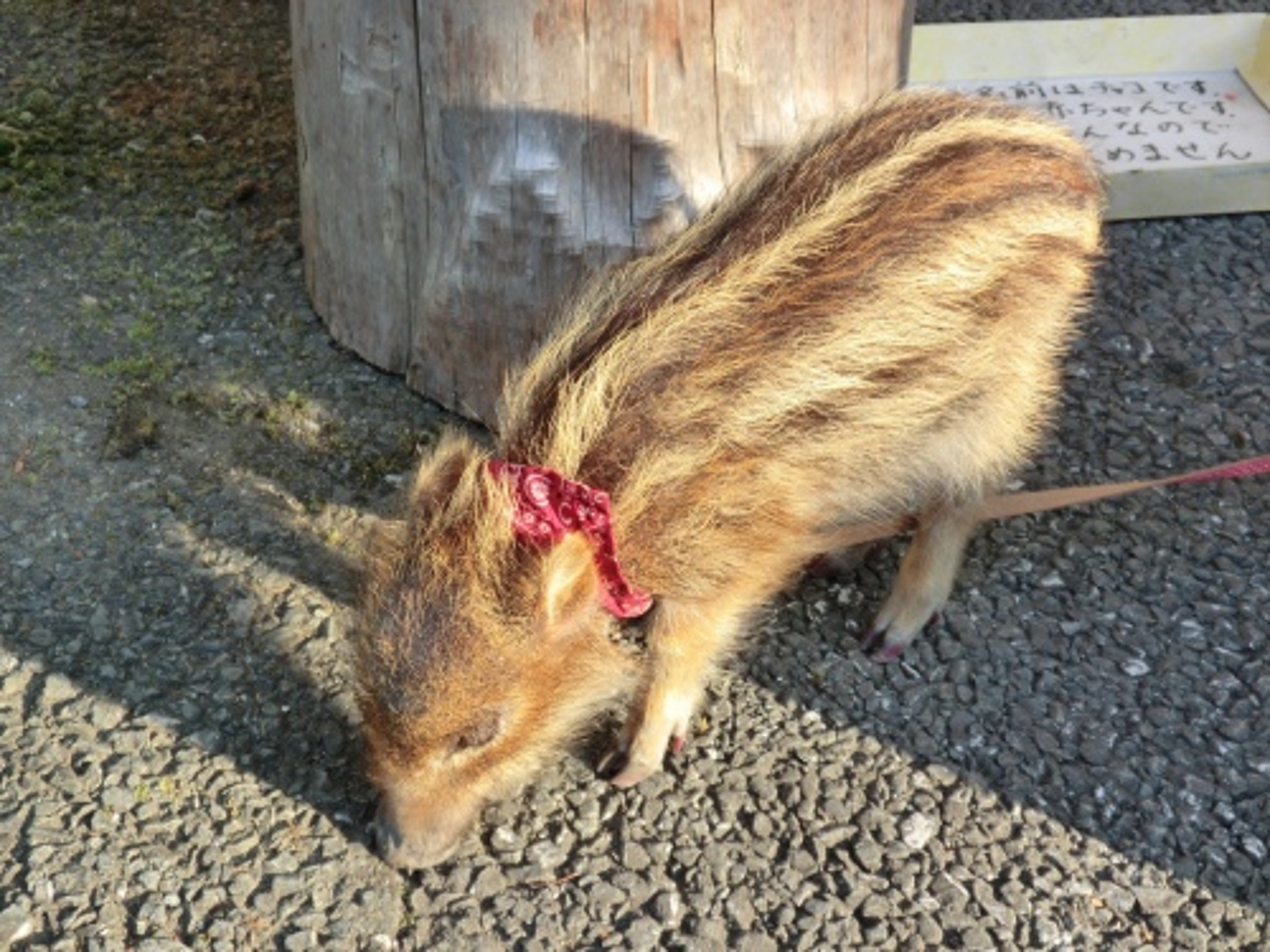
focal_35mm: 44
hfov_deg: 42.9
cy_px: 476
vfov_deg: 32.9
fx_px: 1614
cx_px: 635
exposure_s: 1/200
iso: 100
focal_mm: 7.9
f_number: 3.4
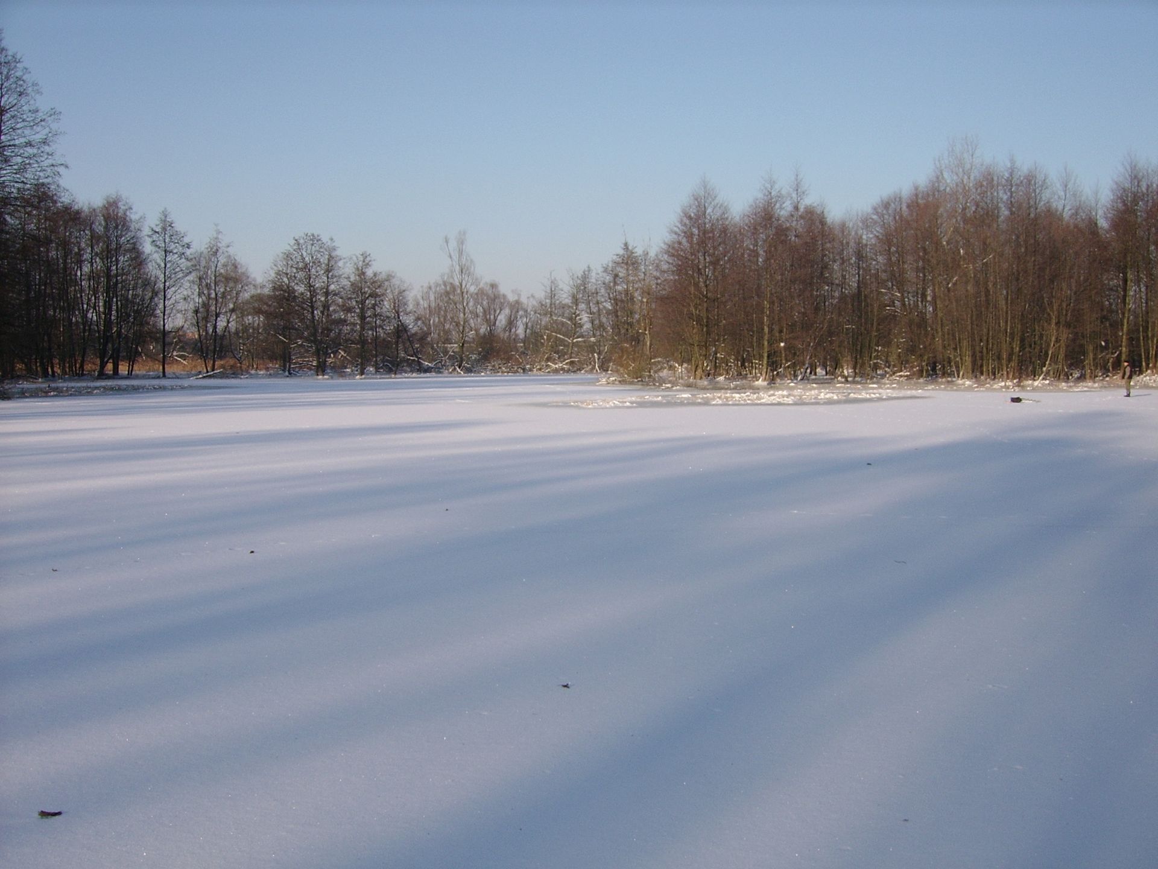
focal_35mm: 35
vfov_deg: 40.7
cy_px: 434
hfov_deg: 52.6
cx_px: 579
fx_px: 1171
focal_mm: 5.95
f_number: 5.8
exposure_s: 1/353
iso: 50
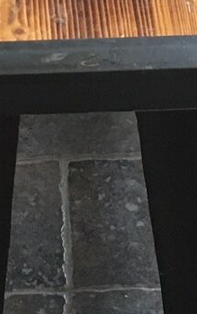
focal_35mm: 177
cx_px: 64
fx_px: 1519
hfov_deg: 7.4
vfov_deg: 11.7
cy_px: -19
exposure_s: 1/33
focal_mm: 4.15
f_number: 2.2
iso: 160
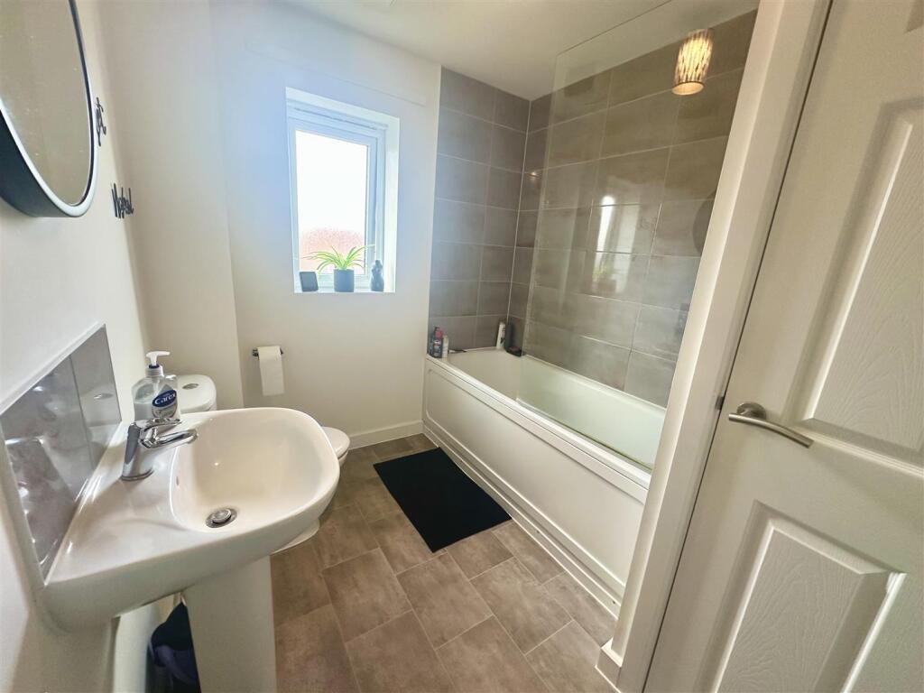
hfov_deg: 102.1
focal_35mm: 14
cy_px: 346
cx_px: 462
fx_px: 374
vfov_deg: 85.7
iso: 250
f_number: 2.2
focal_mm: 2.22
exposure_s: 1/99
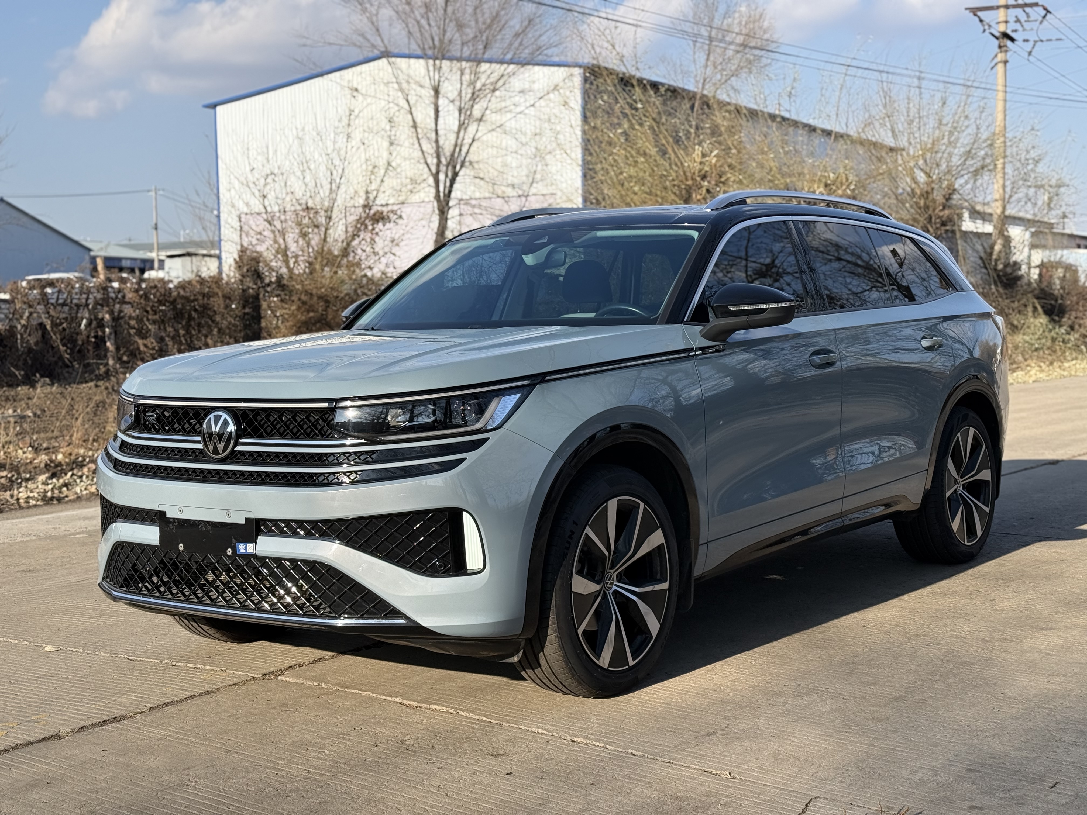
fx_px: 1507
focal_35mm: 48
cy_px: 408
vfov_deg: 30.3
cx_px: 544
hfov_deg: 39.7
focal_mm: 6.76
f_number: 1.78
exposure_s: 1/2976
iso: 80
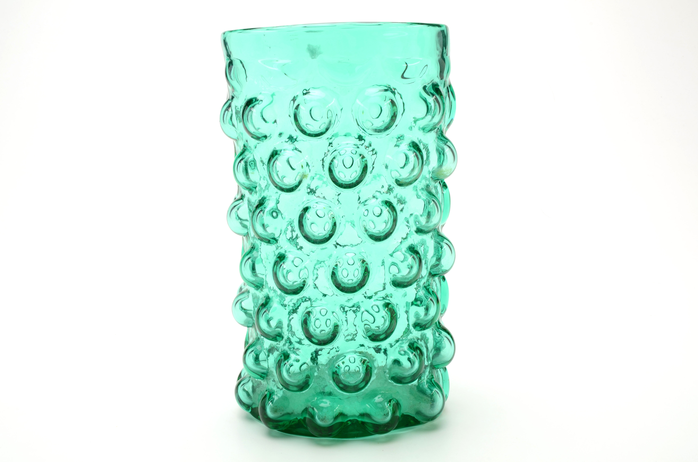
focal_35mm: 45
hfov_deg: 43.7
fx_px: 871
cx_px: 349
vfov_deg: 29.7
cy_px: 231
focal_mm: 30
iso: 100
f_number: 20
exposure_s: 1/160
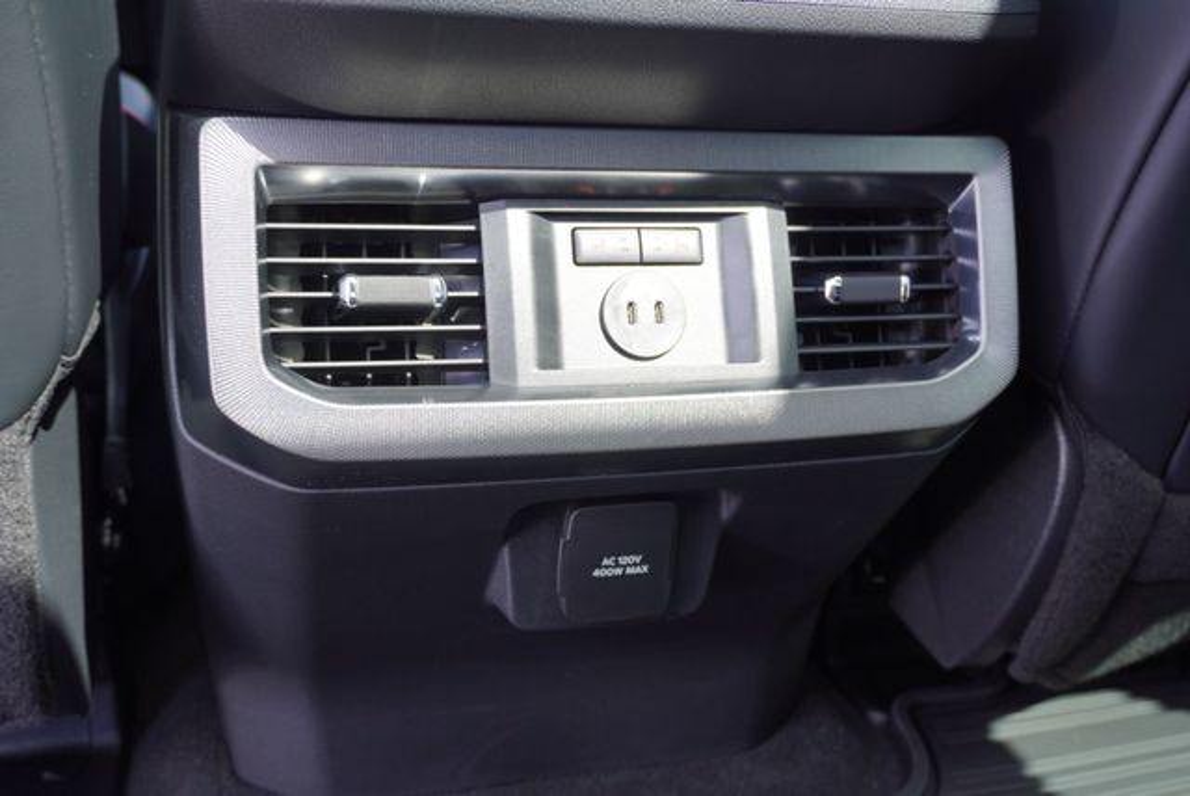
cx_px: 595
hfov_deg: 55.1
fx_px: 1141
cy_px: 398
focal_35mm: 34
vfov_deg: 38.4
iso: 160
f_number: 4
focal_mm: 23
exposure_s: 1/60
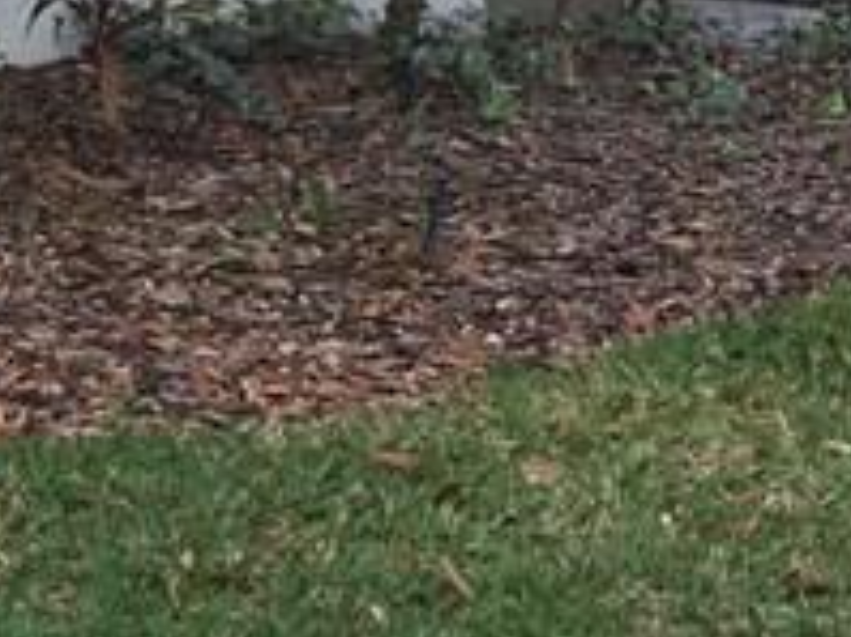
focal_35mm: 149
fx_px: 3661
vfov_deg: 9.6
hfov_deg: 13.0
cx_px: -128
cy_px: -385
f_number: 2.2
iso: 32
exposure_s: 1/120
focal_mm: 4.15
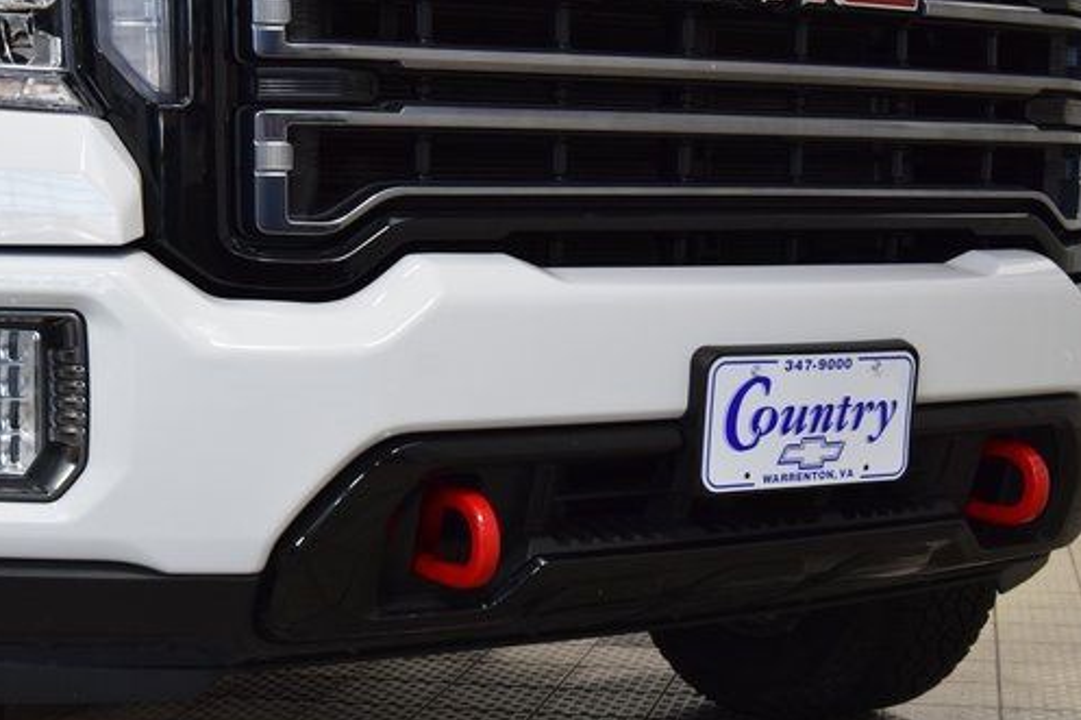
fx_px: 2030
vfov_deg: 20.1
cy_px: 425
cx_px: 474
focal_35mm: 68
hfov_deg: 29.8
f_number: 7.1
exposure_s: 1/60
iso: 1600
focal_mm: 35
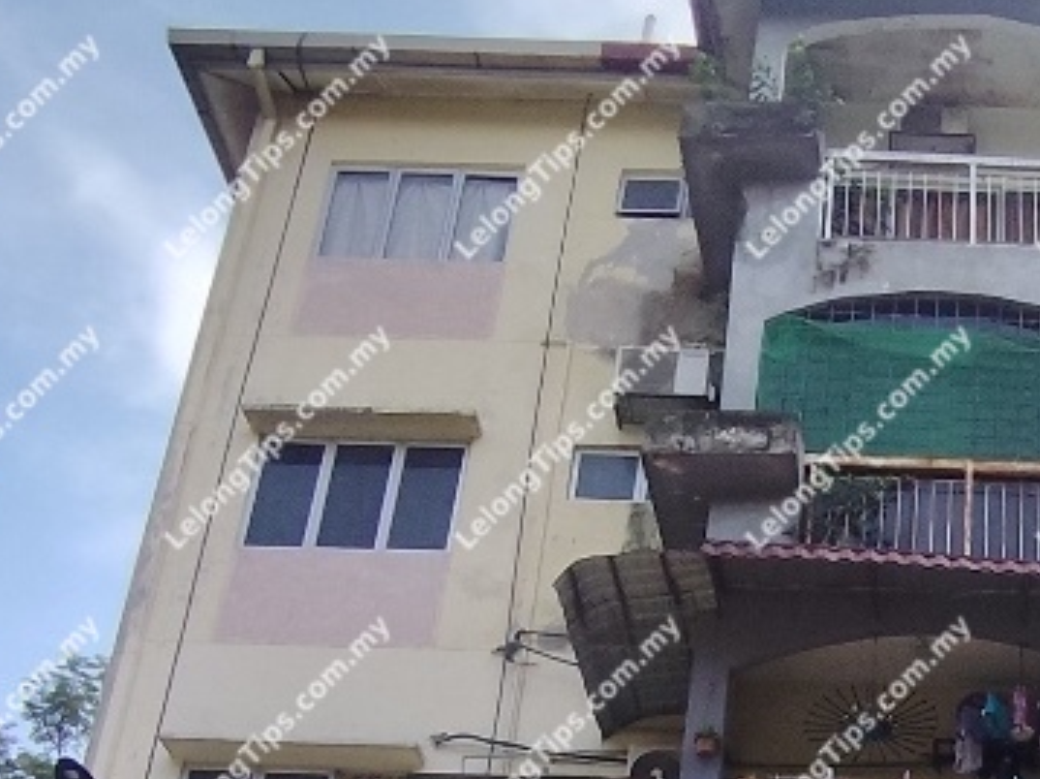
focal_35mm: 57
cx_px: 1110
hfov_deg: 30.6
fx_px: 1711
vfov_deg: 24.3
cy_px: 808
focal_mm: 1.65
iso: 50
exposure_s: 1/1442
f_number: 2.2
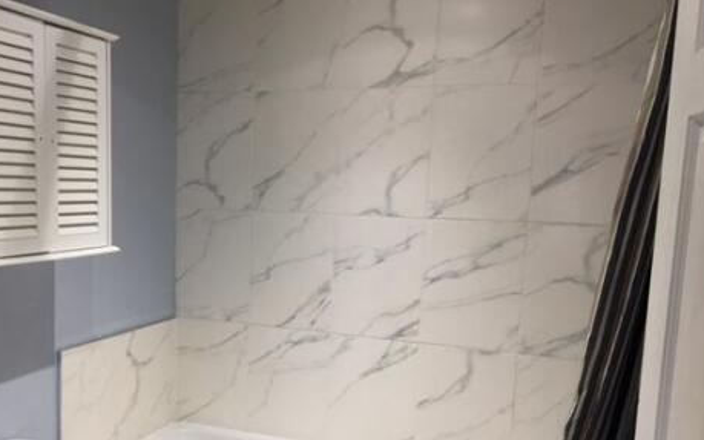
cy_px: 286
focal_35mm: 39
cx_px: 266
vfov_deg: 32.6
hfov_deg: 49.9
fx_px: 748
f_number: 2.2
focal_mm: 4.15
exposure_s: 1/33
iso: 80
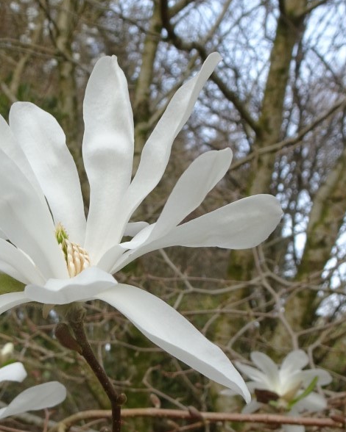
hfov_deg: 28.9
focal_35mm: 51
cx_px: 58
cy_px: 277
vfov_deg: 36.4
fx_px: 653
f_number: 3.5
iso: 80
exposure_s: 1/100
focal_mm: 4.1
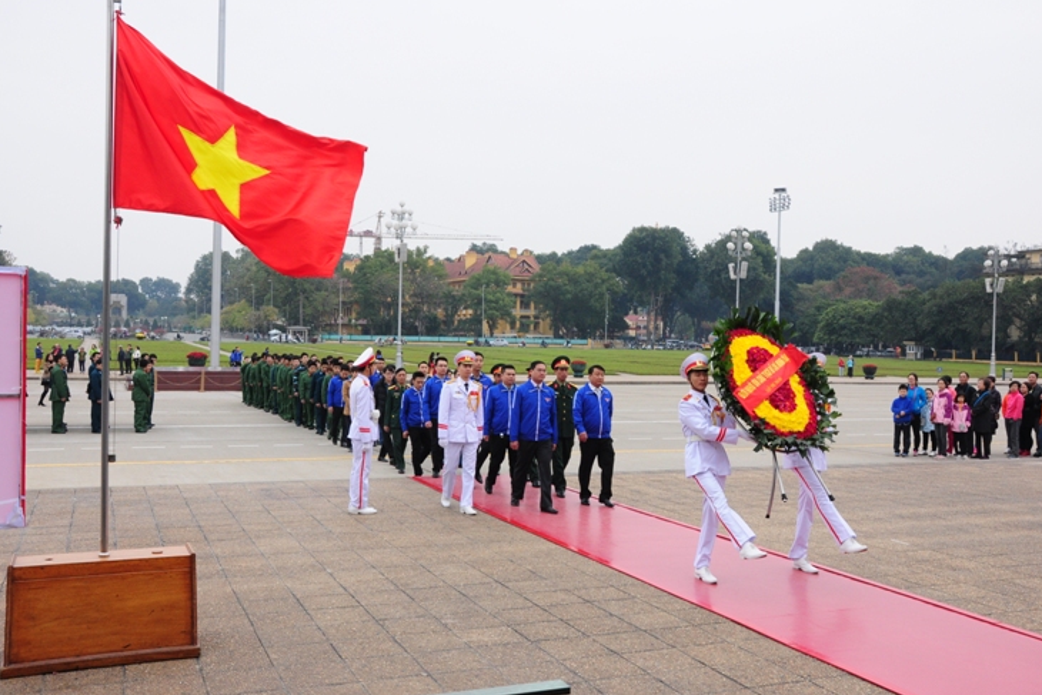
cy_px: 350
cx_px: 520
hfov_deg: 55.8
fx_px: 984
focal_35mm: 34
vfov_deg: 38.9
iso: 640
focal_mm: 22
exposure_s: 1/125
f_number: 9
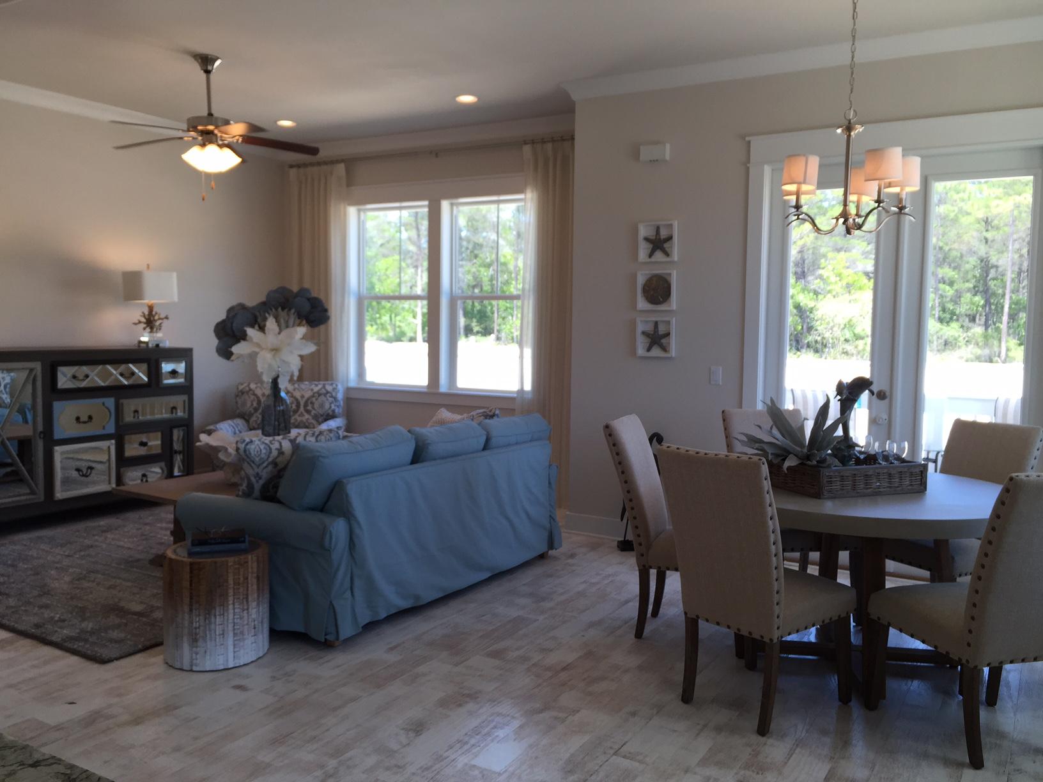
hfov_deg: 61.7
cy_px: 391
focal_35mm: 29
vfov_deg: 48.2
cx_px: 522
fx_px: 874
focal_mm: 4.15
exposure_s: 1/120
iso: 32
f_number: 2.2
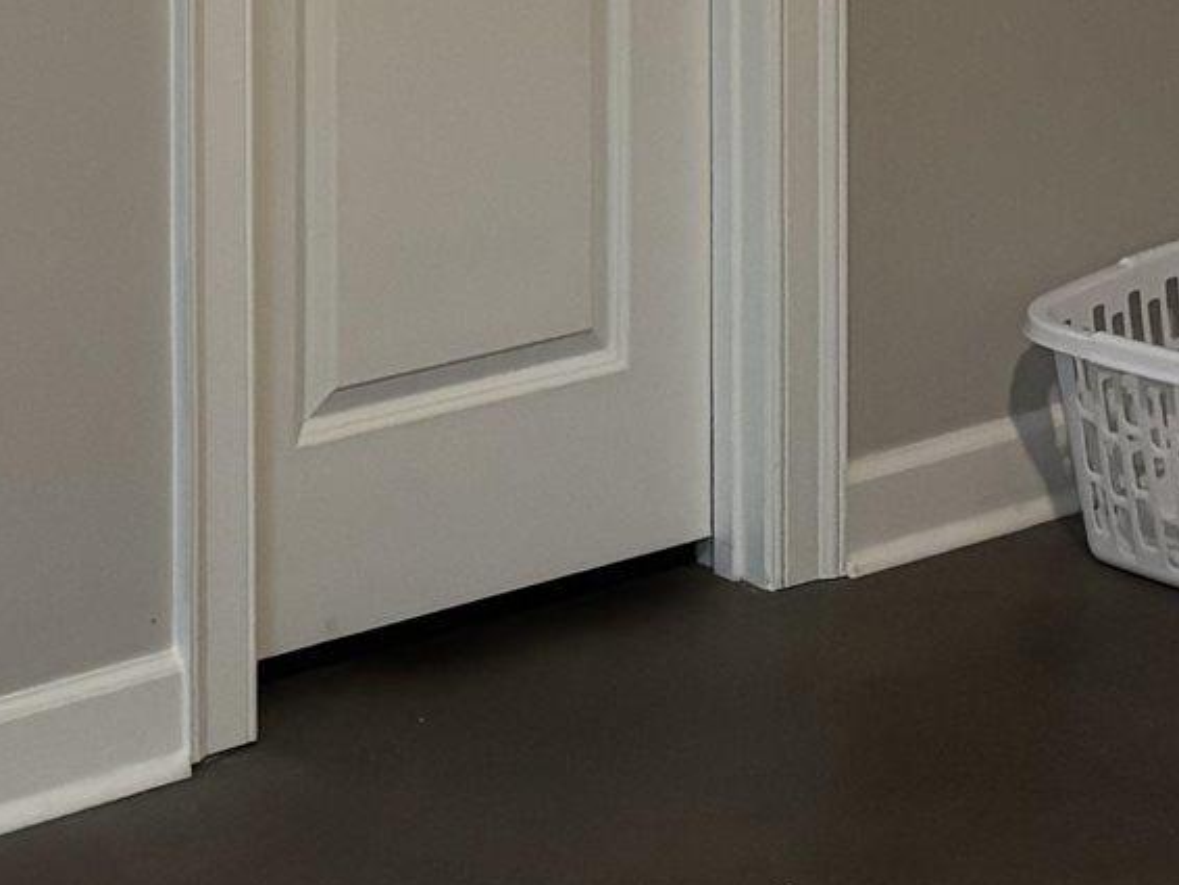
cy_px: -739
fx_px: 4804
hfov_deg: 14.0
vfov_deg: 9.9
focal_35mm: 141
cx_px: 617
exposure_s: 1/60
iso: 250
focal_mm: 5.96
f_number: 1.6
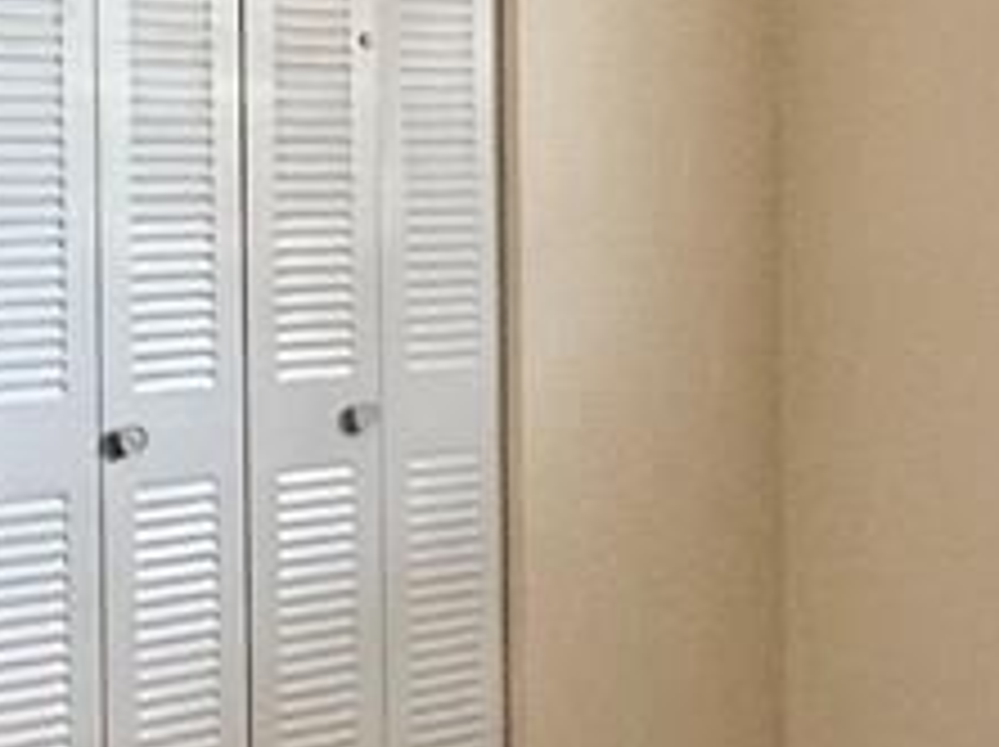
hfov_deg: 19.0
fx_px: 2912
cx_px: 976
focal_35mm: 101
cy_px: 176
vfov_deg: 14.6
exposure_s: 1/120
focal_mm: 2.22
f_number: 2.2
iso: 125
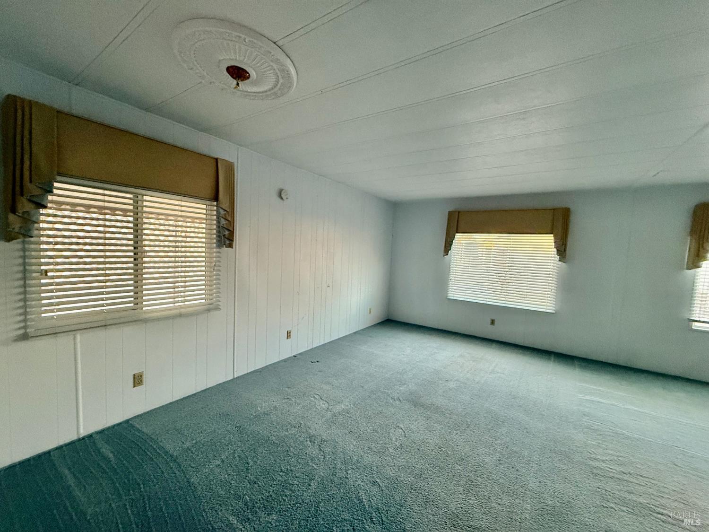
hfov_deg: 102.1
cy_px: 266
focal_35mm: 14
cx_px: 354
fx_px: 287
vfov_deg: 85.7
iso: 500
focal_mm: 2.22
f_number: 2.2
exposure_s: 1/60
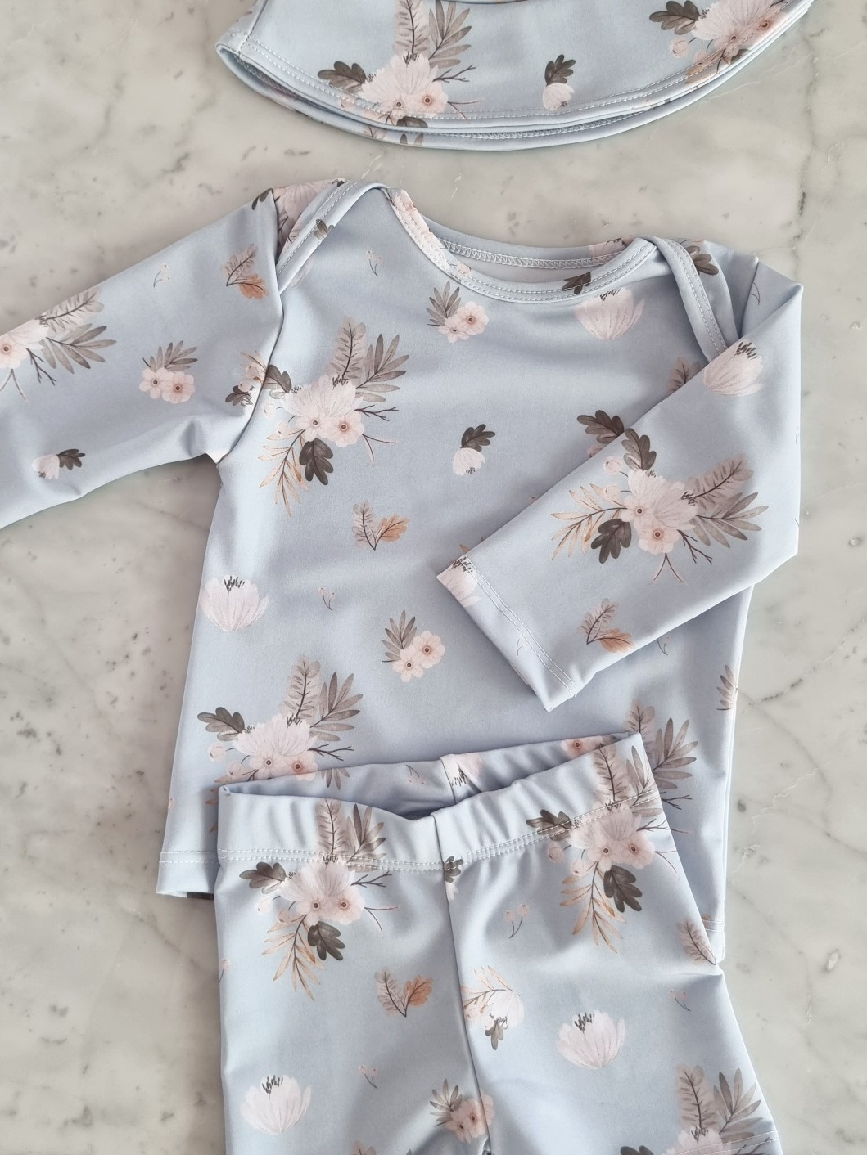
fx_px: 1135
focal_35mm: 34
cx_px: 385
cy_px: 552
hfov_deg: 41.7
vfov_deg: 53.9
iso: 200
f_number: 1.8
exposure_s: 1/60.2
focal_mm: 6.7
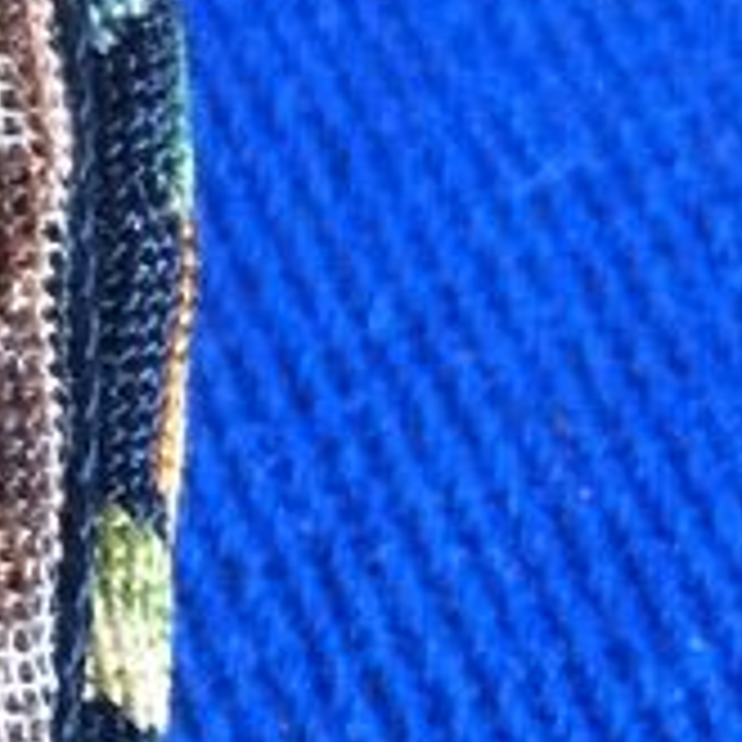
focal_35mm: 140
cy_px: -61
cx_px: -1007
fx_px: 3395
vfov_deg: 12.3
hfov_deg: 10.7
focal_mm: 4.15
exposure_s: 1/30
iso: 250
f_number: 2.2
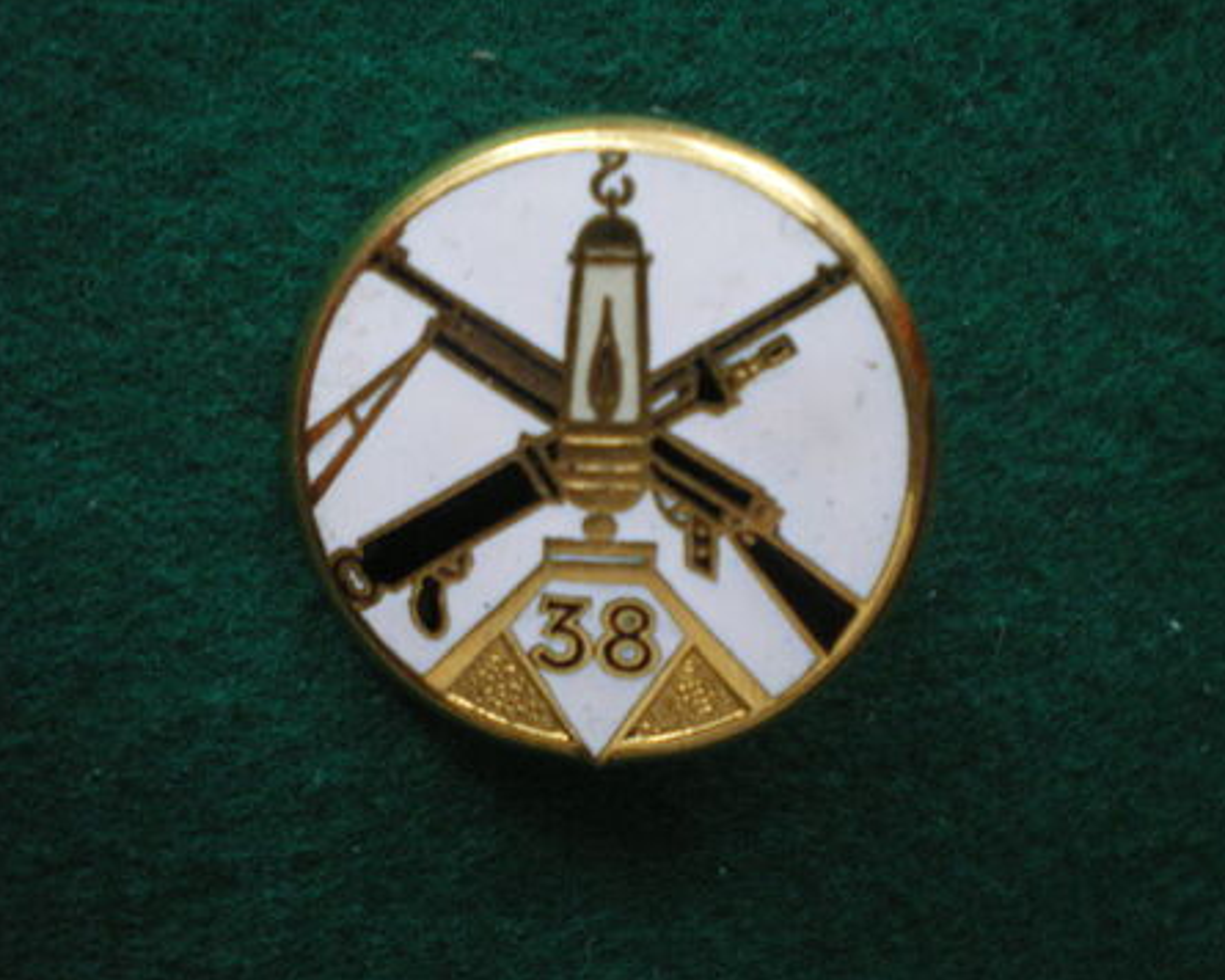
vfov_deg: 37.3
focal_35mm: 40
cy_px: 490
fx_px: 1450
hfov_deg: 45.8
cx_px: 584
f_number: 3.1
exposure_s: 1/30
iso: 400
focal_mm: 6.3
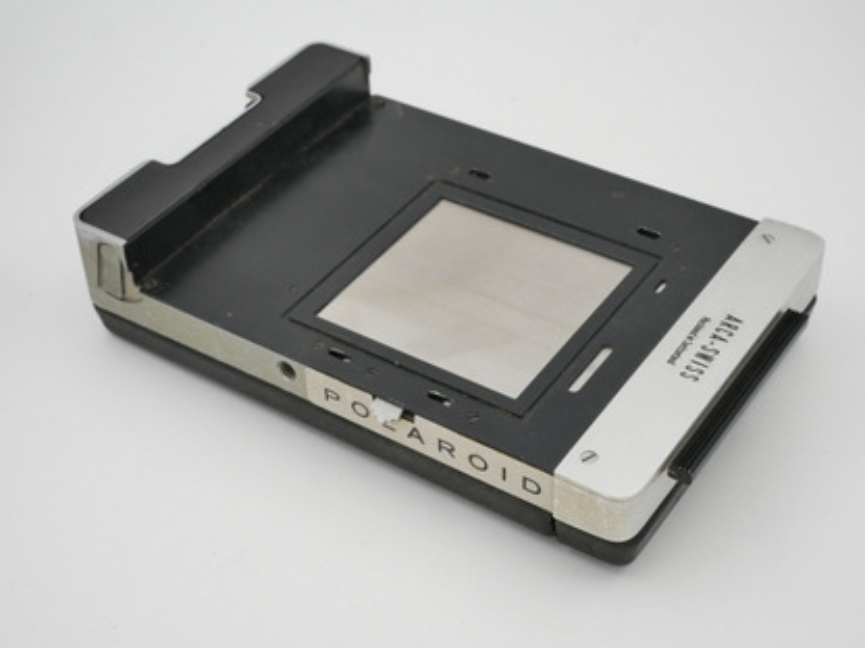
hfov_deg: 32.2
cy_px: 324
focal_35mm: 60
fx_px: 1499
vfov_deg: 24.4
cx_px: 432
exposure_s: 1/160
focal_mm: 30
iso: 800
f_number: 9
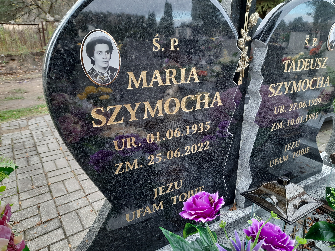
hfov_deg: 69.4
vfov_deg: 54.9
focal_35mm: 25
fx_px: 242
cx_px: 168
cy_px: 126
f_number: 2
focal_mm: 4.6
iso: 32
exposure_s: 1/100
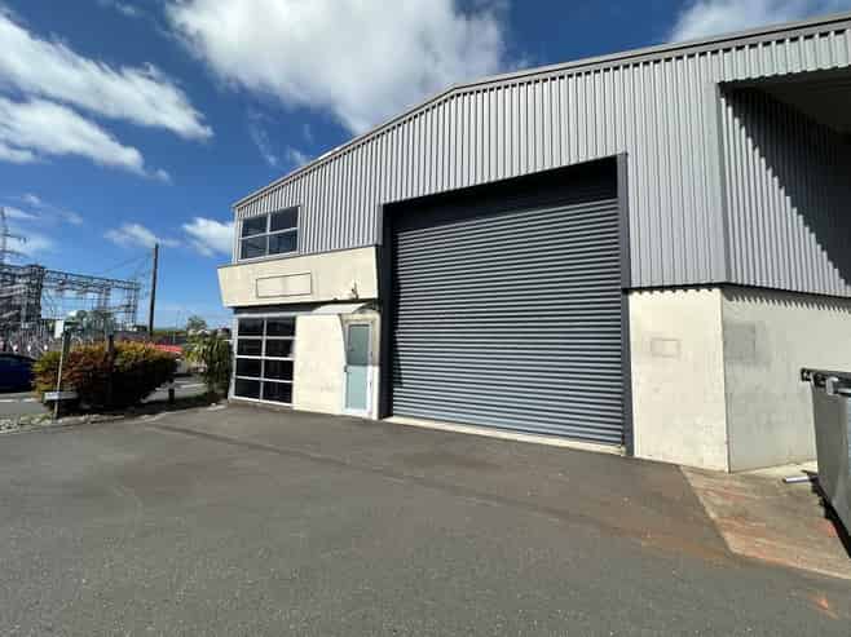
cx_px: 426
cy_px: 318
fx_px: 344
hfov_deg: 102.1
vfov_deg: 85.6
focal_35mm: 14
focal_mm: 2.22
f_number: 2.2
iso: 50
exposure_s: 1/2681
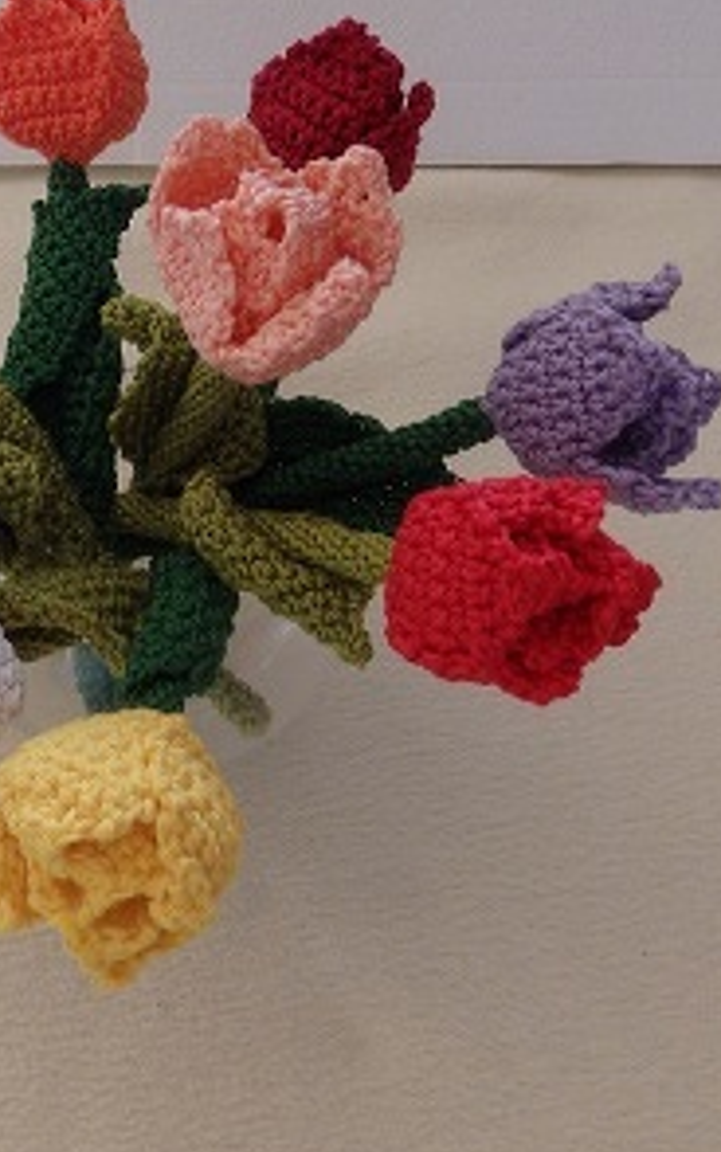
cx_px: 178
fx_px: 1131
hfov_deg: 34.6
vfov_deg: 53.3
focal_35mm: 36
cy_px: 423
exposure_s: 1/30
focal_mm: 4.5
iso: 200
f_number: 3
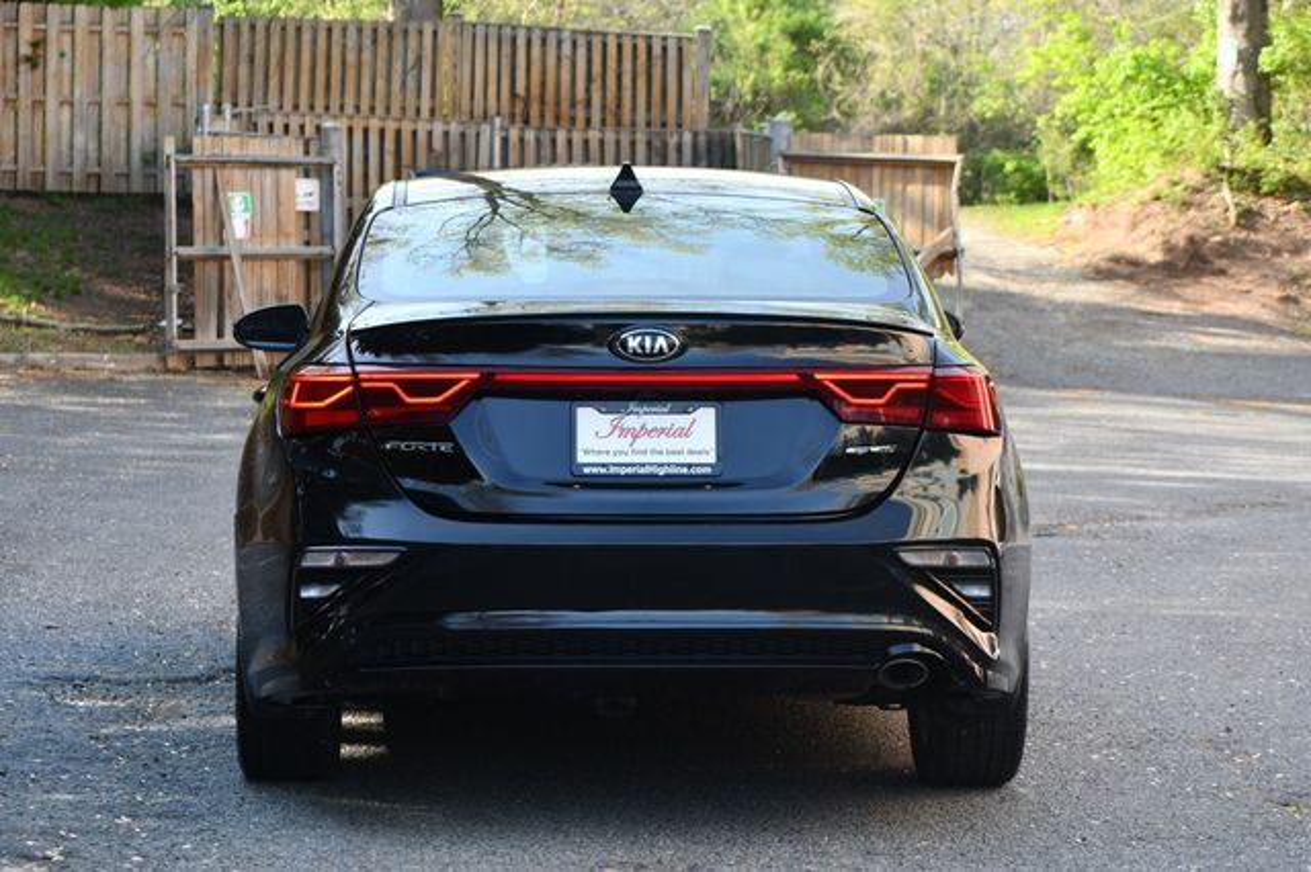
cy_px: 436
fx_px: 3822
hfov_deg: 19.5
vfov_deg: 13.0
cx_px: 656
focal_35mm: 105
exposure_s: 1/250
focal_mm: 70
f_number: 5.6
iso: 360
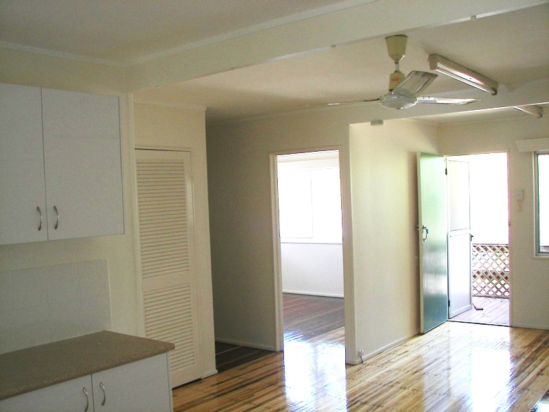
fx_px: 571
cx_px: 274
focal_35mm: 36
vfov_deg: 39.7
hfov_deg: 51.4
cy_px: 206
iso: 50
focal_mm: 6
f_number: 2.8
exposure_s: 1/40
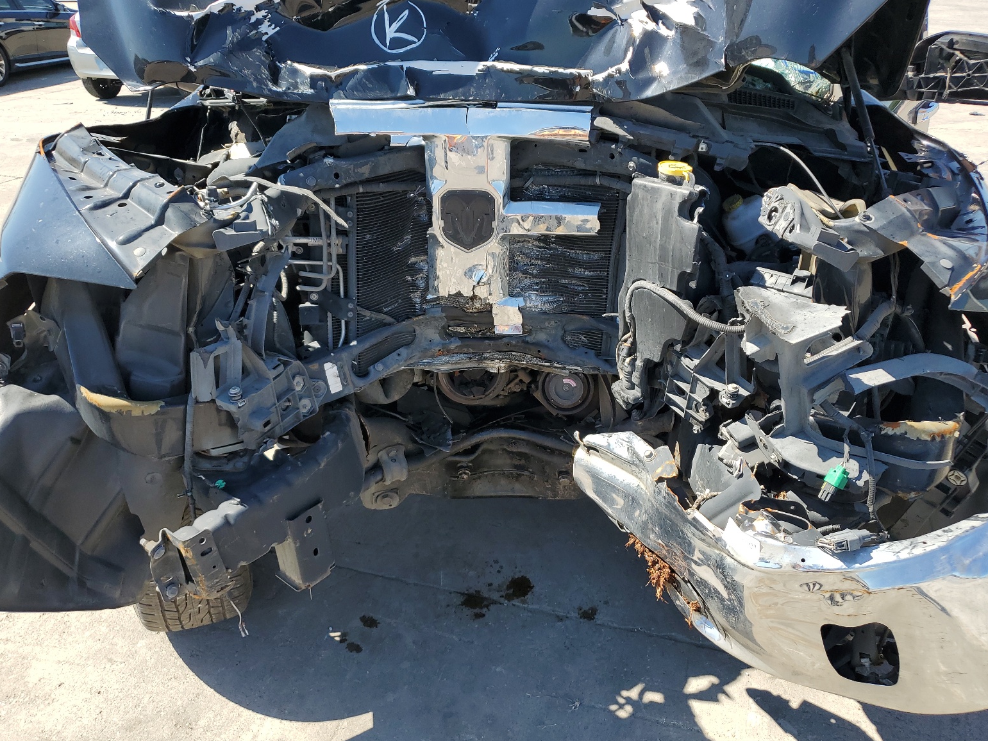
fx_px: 771
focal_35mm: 27
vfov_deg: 51.4
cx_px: 511
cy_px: 364
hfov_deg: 65.3
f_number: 1.5
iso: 50
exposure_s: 1/1250
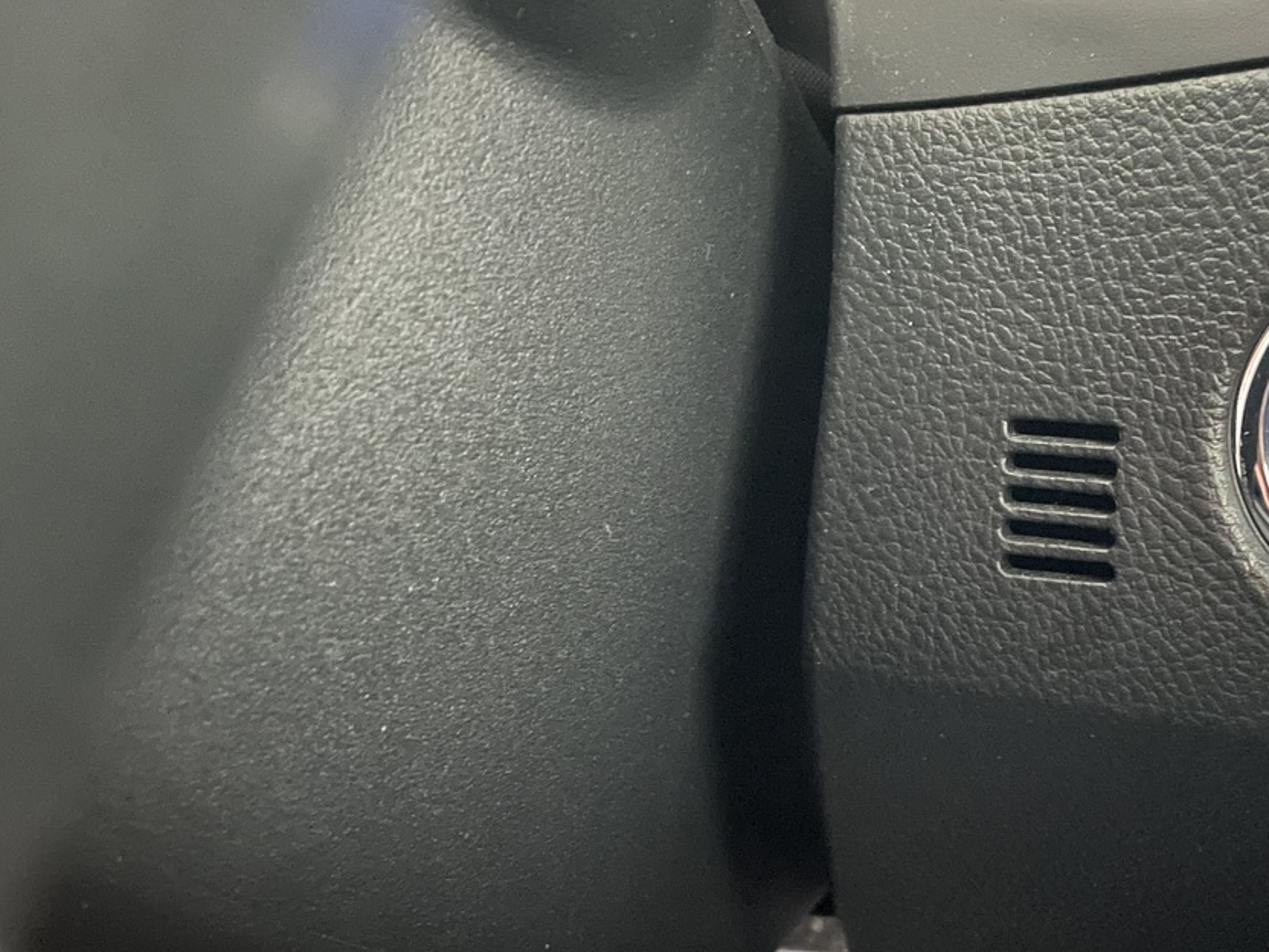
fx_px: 1650
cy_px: 520
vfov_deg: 32.2
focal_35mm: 45
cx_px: 1031
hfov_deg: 40.2
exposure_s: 1/4
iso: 640
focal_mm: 4.2
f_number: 1.6
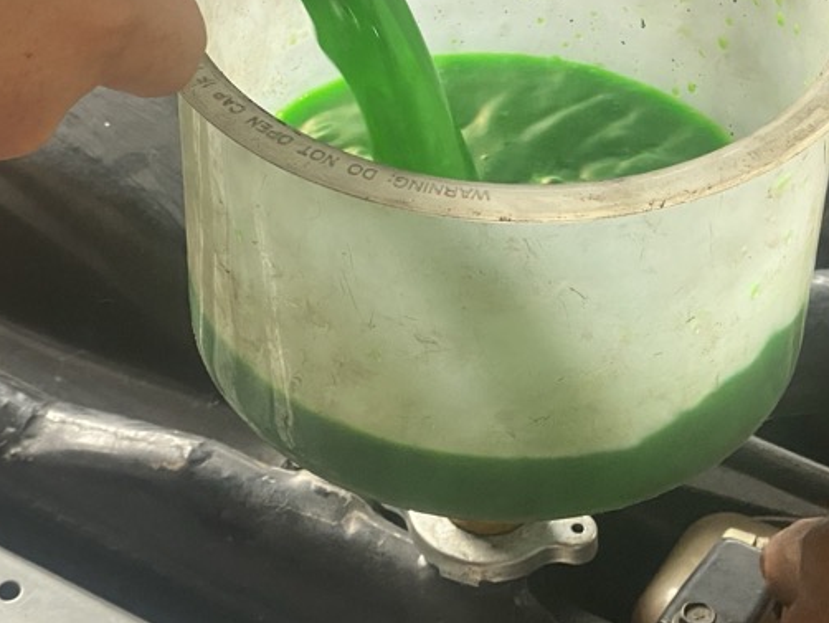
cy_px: 97
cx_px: 408
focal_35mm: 106
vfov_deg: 13.9
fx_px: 2540
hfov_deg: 18.5
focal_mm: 6
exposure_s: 1/121
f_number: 2
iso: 160
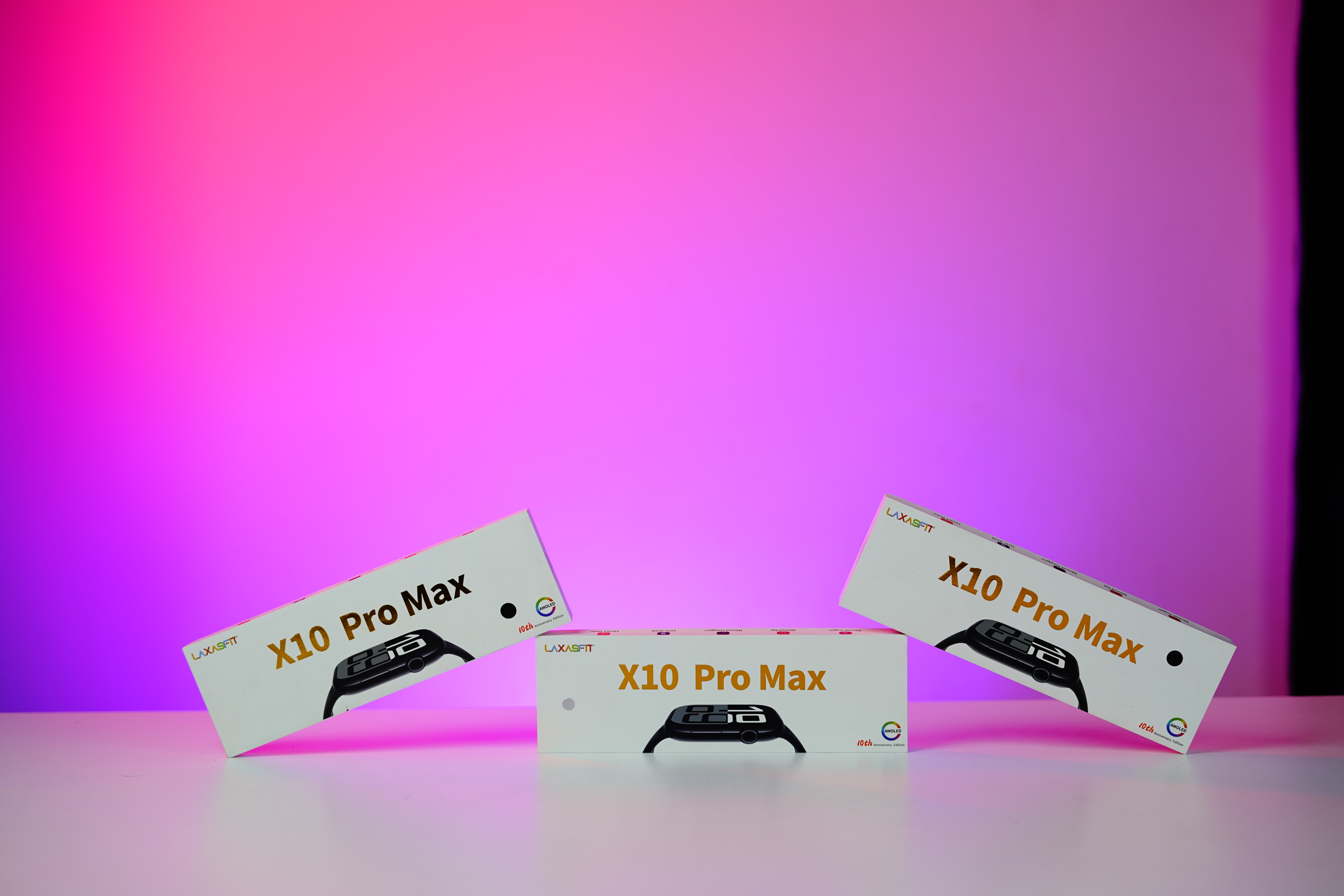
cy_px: 448
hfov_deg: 39.6
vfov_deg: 27.0
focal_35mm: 50
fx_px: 1867
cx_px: 672
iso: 160
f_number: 2.8
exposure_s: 1/100
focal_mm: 50
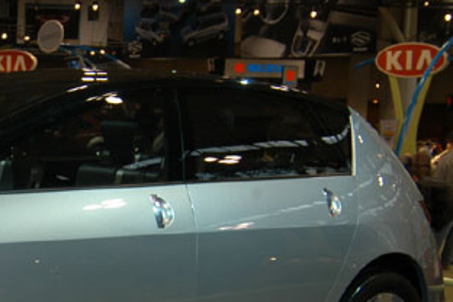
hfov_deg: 24.5
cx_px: -28
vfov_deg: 17.3
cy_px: 267
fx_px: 981
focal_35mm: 78
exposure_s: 1/60
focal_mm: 24
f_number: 5
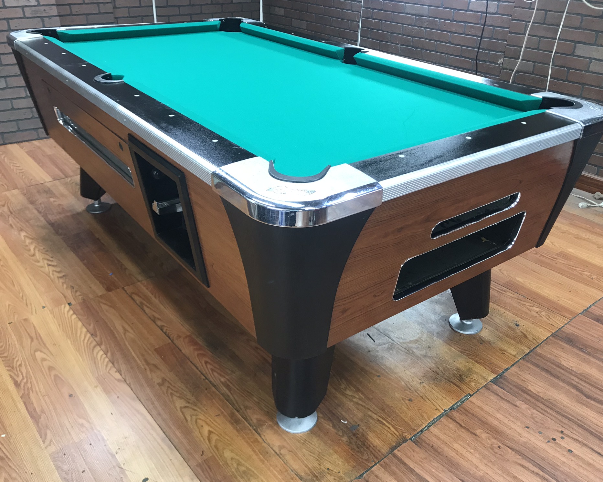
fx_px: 535
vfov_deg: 48.5
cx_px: 311
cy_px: 245
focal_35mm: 30
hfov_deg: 58.8
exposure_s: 1/24
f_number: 1.8
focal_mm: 3.99
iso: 40
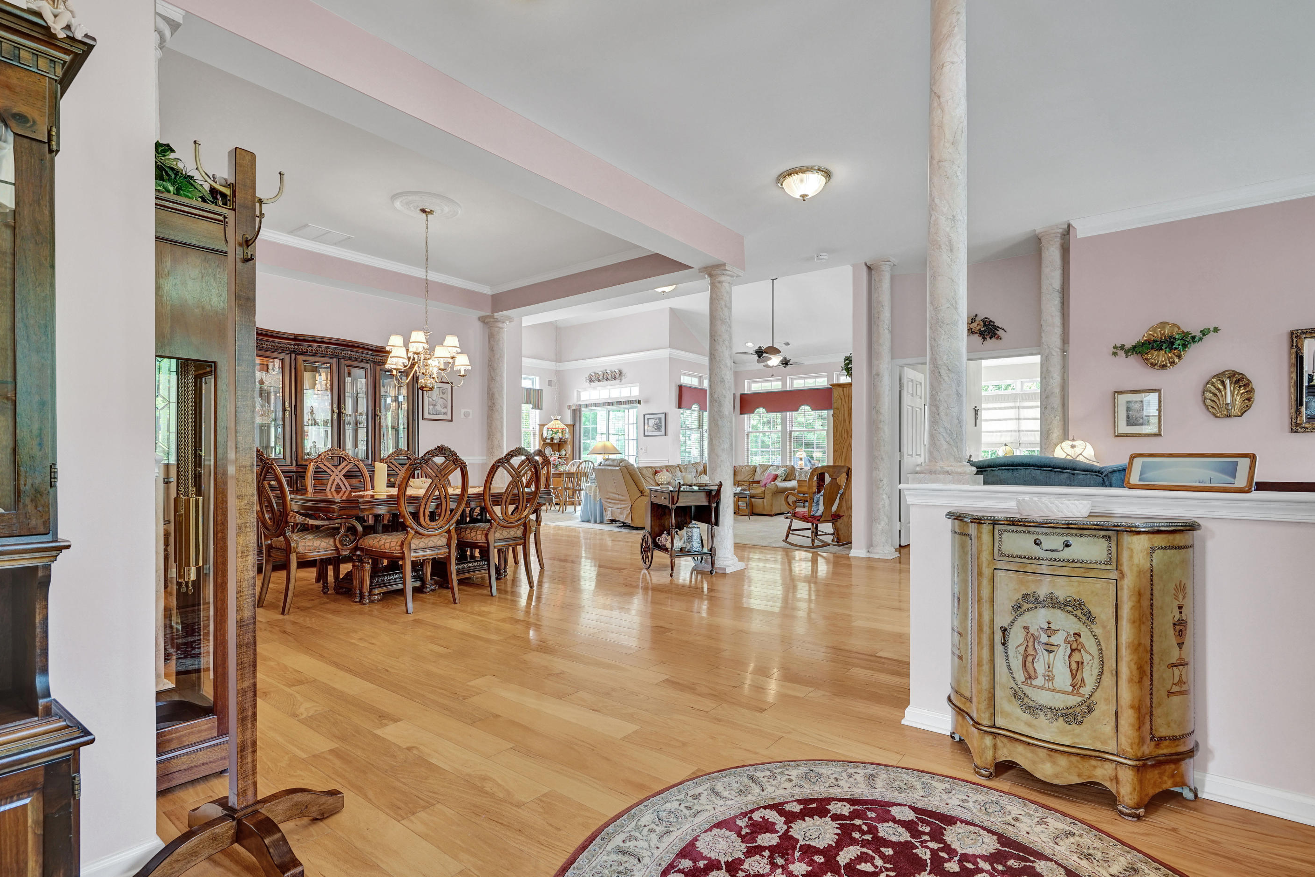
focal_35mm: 17
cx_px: 673
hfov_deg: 93.3
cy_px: 459
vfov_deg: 70.4
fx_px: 621
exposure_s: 1/4
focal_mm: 16
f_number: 8
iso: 250
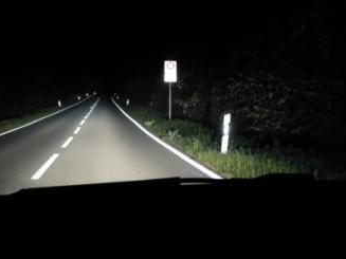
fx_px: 480
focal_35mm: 48
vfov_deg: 30.2
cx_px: 115
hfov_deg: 39.2
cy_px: 110
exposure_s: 1/4
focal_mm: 6.1
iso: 1600
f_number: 3.7
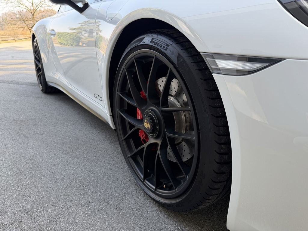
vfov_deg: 56.8
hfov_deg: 71.6
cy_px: 116
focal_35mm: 24
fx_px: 214
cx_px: 154
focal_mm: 6.76
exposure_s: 1/167
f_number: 1.78
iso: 64
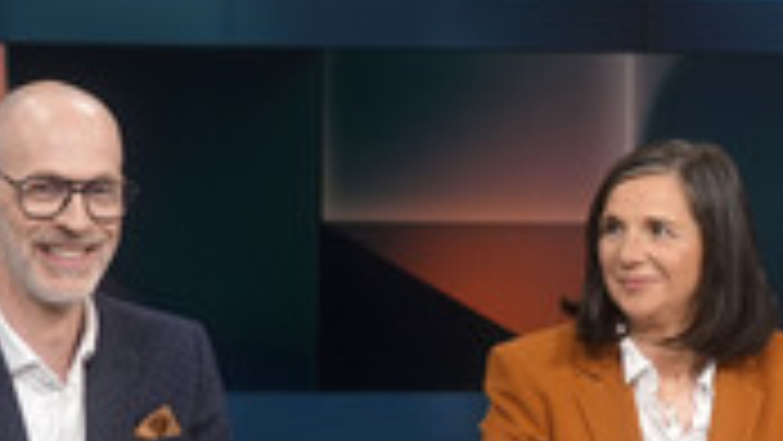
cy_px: 526
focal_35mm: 122
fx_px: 2534
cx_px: 691
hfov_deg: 17.3
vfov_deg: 9.8
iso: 640
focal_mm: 30
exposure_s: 1/250
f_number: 2.2
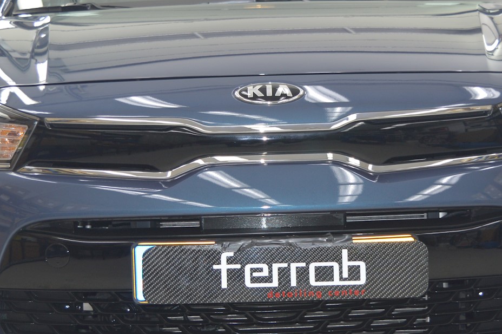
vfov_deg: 15.2
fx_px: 1254
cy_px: 152
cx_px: 286
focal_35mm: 90
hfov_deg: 22.6
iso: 200
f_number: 4.2
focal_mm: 29
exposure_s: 1/30
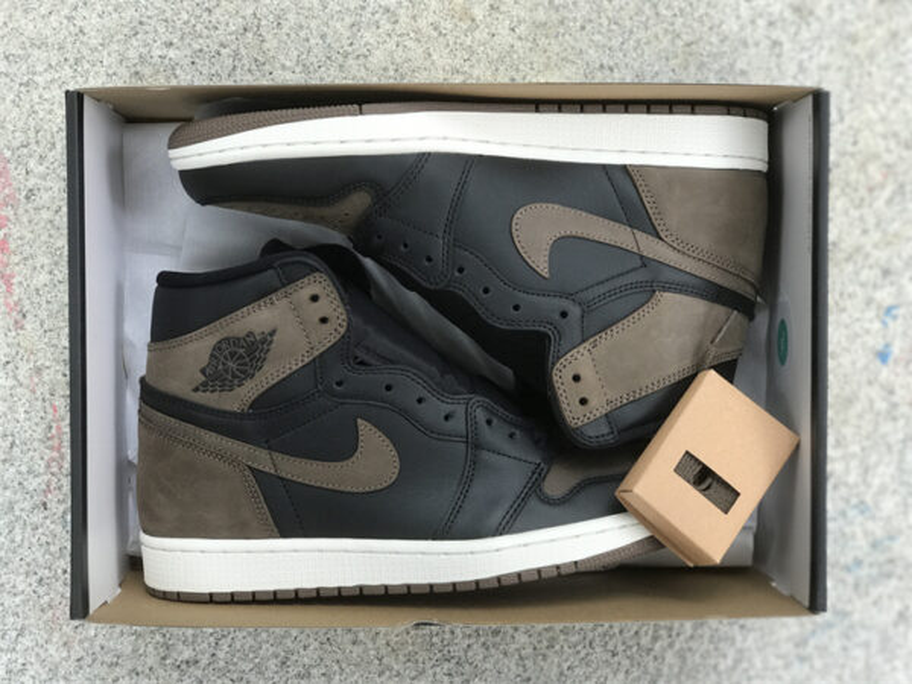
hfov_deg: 33.8
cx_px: 456
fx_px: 1502
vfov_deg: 25.7
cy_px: 342
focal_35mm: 57
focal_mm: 6.6
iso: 25
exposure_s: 1/50
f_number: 2.8
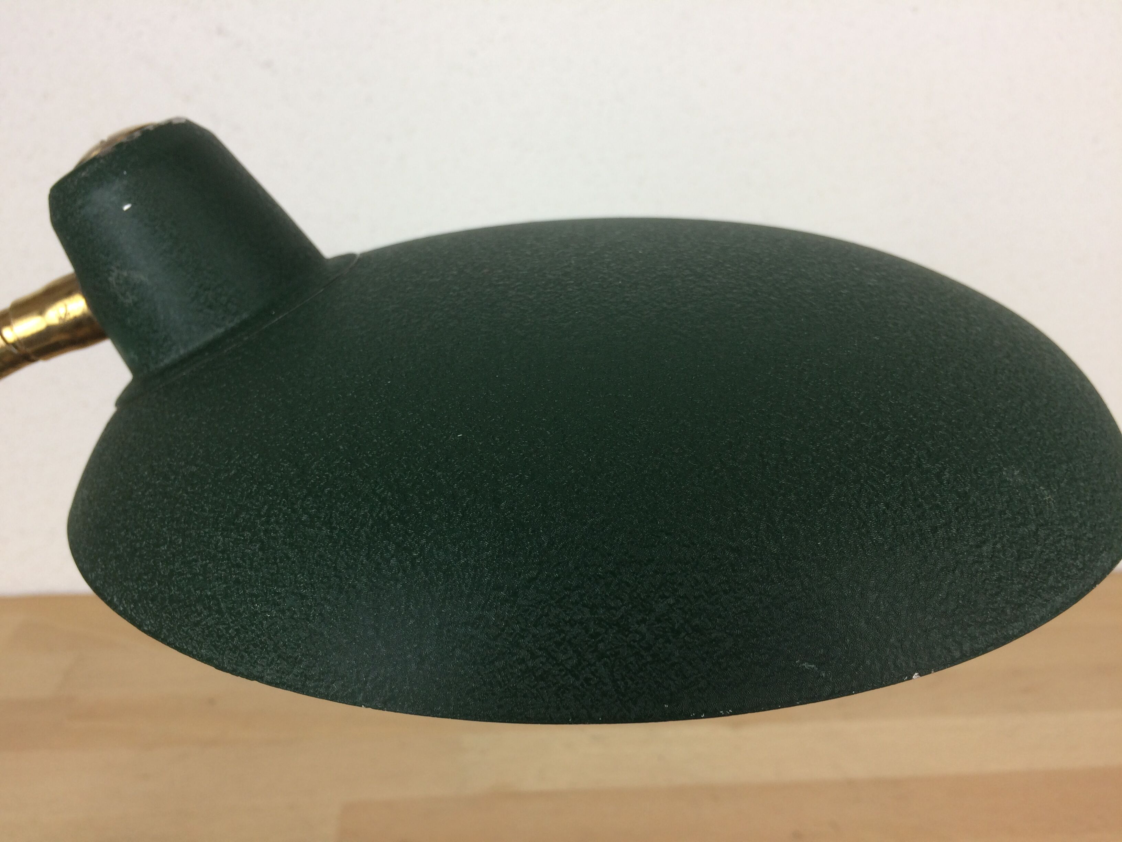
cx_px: 561
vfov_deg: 48.2
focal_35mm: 29
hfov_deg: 61.7
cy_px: 421
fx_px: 940
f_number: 2.2
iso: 40
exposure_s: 1/50
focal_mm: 4.15
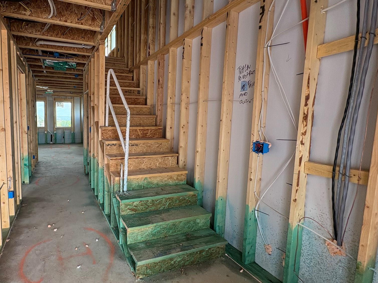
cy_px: 139
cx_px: 128
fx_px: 207
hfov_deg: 82.0
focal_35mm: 19
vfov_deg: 68.7
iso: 125
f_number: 2.2
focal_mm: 2.22
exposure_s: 1/106
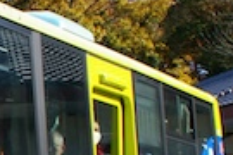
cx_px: -183
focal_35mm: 187
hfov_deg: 10.4
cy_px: 197
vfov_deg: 7.3
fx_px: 1210
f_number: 4
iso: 400
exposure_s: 1/2000
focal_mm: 28
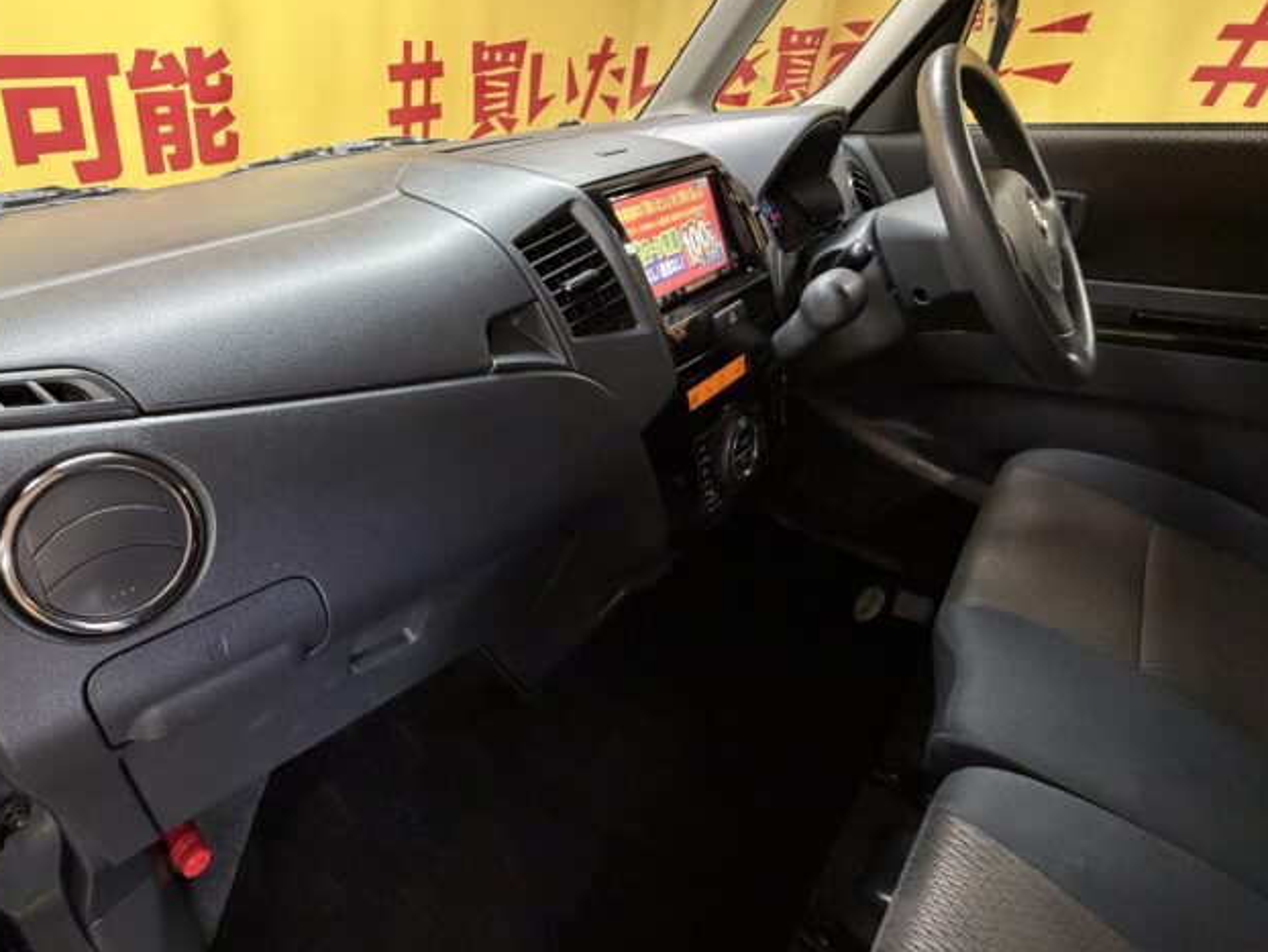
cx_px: 493
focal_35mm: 18
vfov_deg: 71.3
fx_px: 660
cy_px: 408
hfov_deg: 86.4
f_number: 2.2
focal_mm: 2.22
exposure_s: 1/50
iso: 400
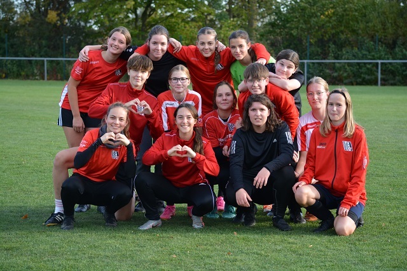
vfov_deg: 11.4
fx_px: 1357
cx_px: 204
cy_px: 136
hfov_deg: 17.1
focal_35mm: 120
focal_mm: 80
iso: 800
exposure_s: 1/1000
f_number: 4.5
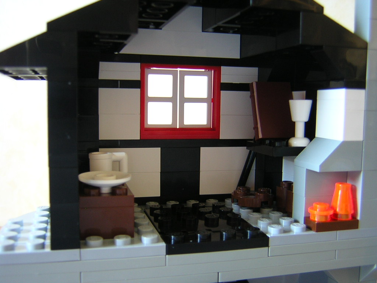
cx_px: 188
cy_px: 142
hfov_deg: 51.4
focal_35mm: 36
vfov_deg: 39.7
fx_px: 392
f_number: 2.6
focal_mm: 4.7
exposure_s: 1/3.7
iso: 152
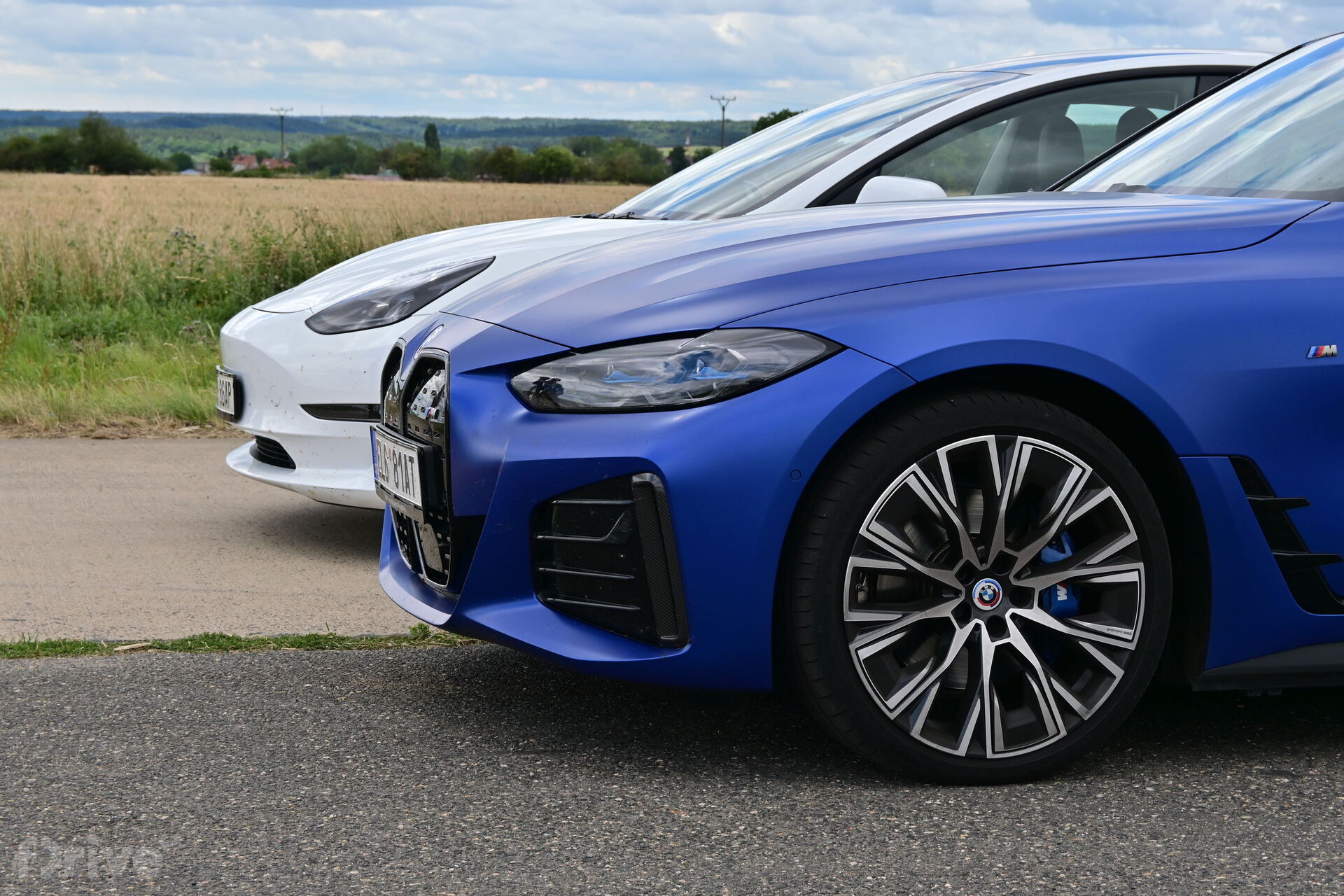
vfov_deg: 18.2
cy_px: 448
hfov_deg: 27.0
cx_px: 672
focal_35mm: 75
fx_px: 2800
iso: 100
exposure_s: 1/320
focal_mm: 50
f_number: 9
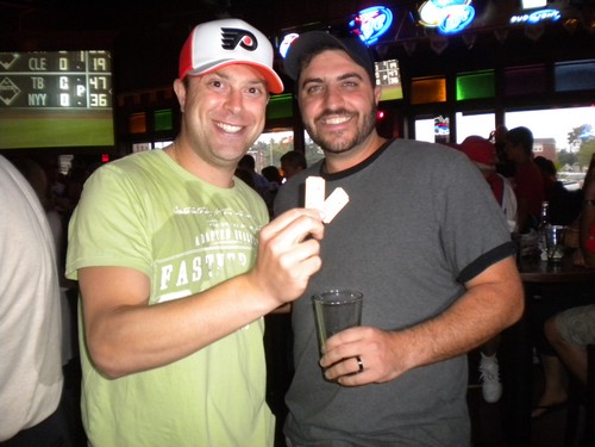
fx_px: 602
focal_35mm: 35
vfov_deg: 40.7
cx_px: 298
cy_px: 224
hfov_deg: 52.6
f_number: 3.1
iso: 400
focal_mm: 6.3
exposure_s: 1/30
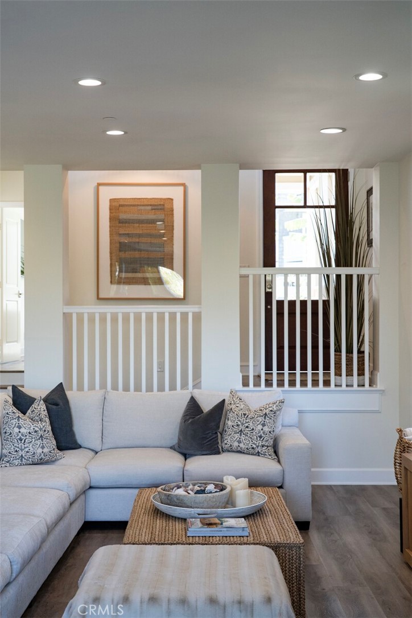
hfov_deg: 27.0
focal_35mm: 50
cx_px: 206
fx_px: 858
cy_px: 309
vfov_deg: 39.6
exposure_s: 1/200
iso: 1600
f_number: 5.6
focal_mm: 50
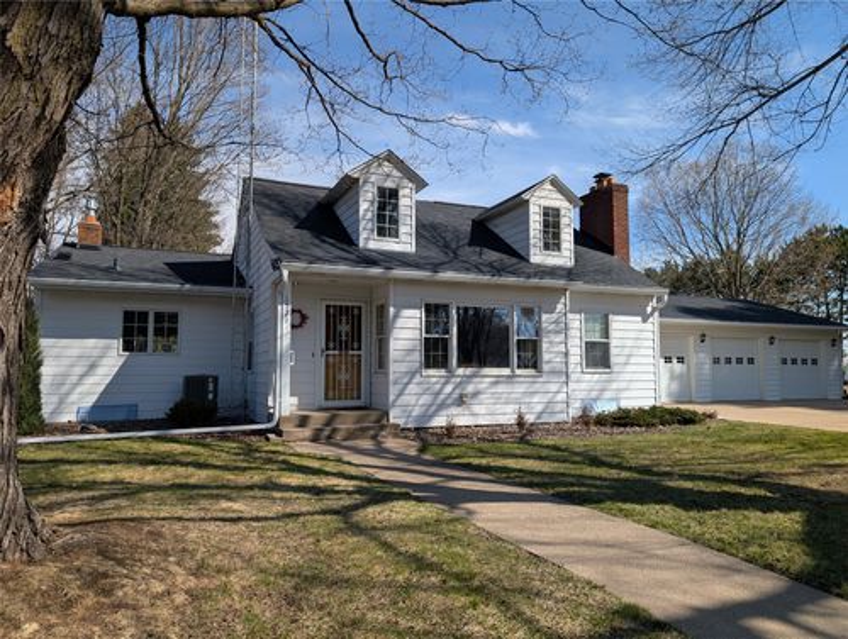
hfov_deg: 71.5
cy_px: 320
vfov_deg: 57.0
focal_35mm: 24
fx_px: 589
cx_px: 424
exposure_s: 1/1290
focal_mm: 6.9
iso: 21
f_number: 1.68
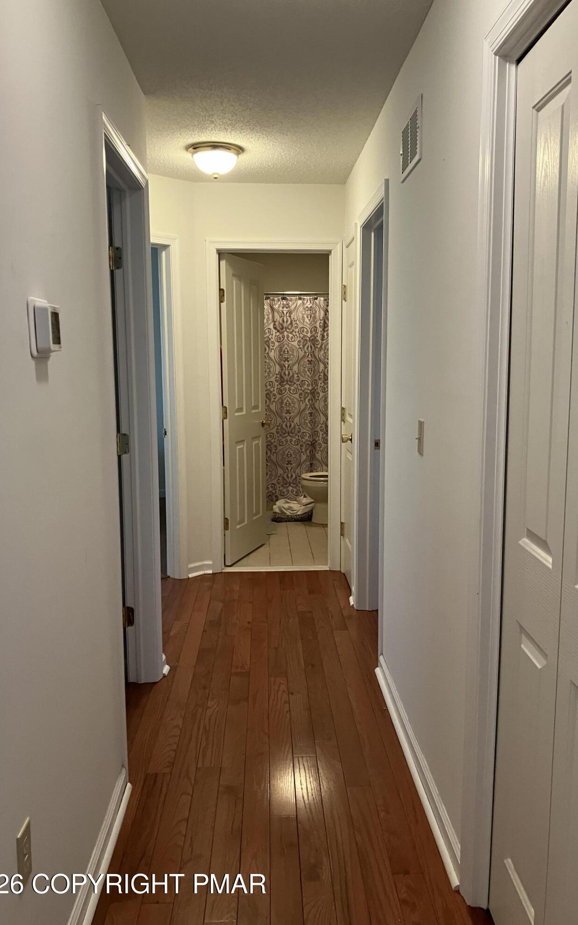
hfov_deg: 41.8
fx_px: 756
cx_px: 294
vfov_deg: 62.9
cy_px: 459
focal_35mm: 30
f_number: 1.8
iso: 160
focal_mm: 3.99
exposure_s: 1/60
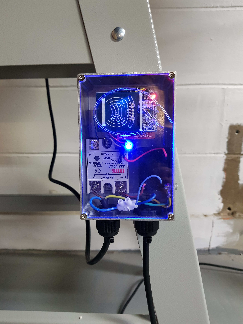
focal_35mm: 26
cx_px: 122
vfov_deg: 67.3
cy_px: 162
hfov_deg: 53.1
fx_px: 243
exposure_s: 1/14
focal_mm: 4.2
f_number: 1.7
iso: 200
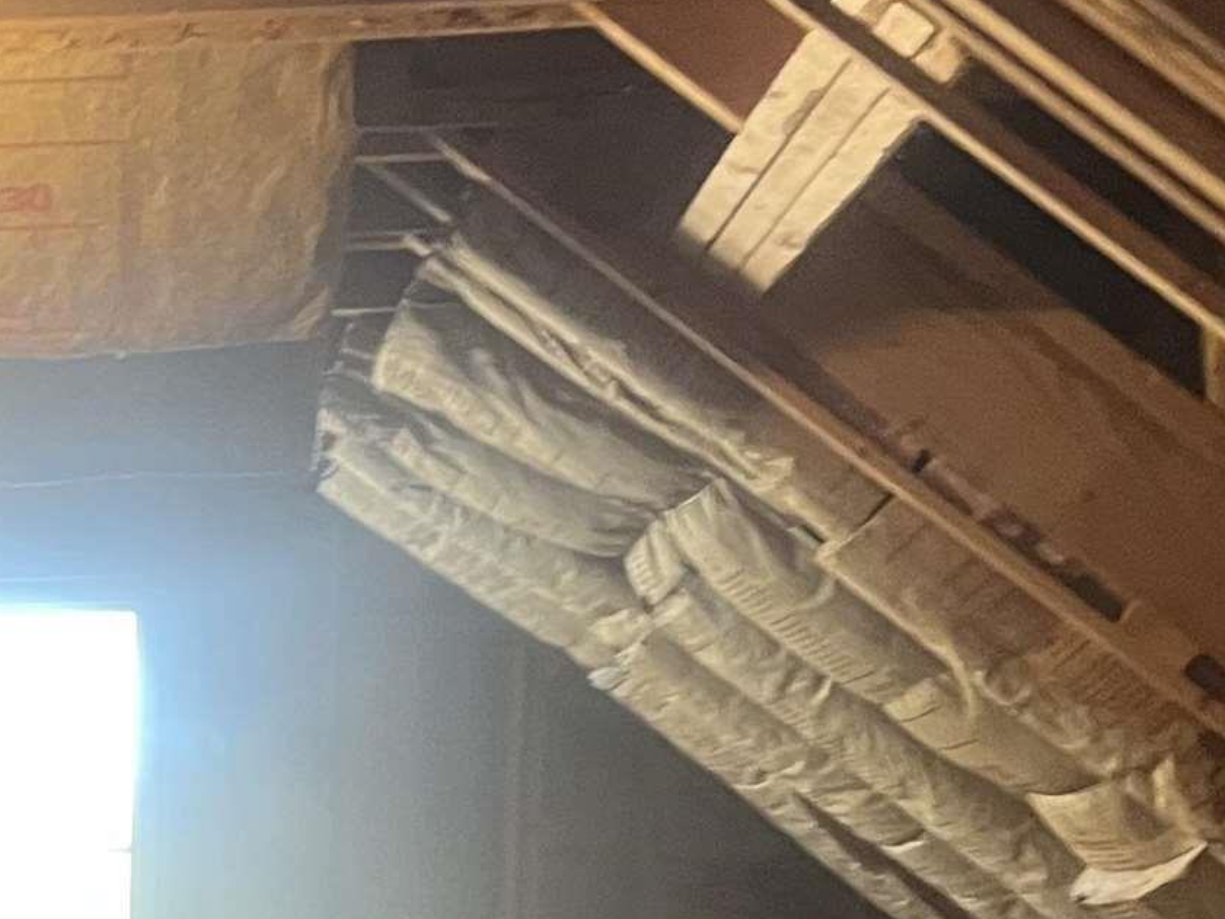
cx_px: -312
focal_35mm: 95
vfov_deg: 14.2
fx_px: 3362
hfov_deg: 19.3
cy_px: 1518
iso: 250
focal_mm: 5.7
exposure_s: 1/60
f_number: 1.5
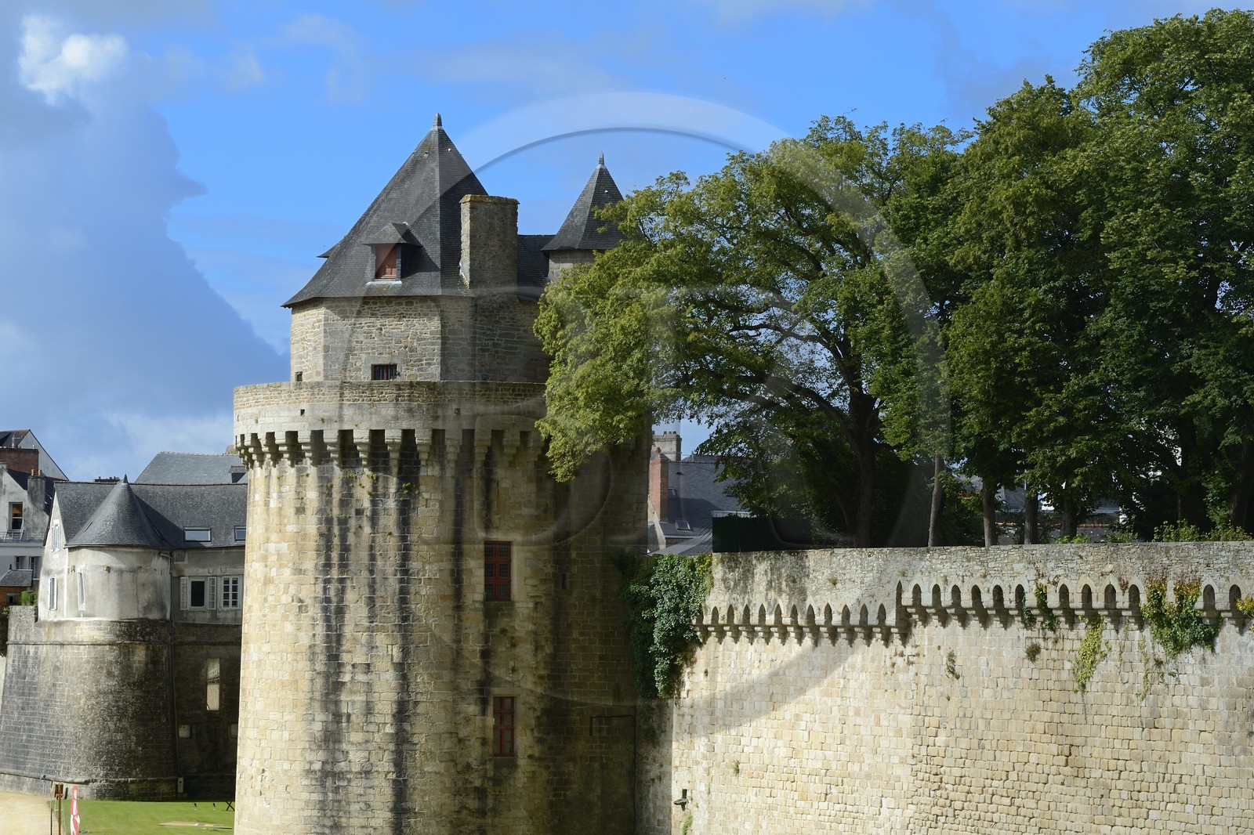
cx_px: 627
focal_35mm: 102
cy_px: 418
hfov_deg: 20.0
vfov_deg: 13.4
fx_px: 3552
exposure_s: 1/160
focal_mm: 102
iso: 200
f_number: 14
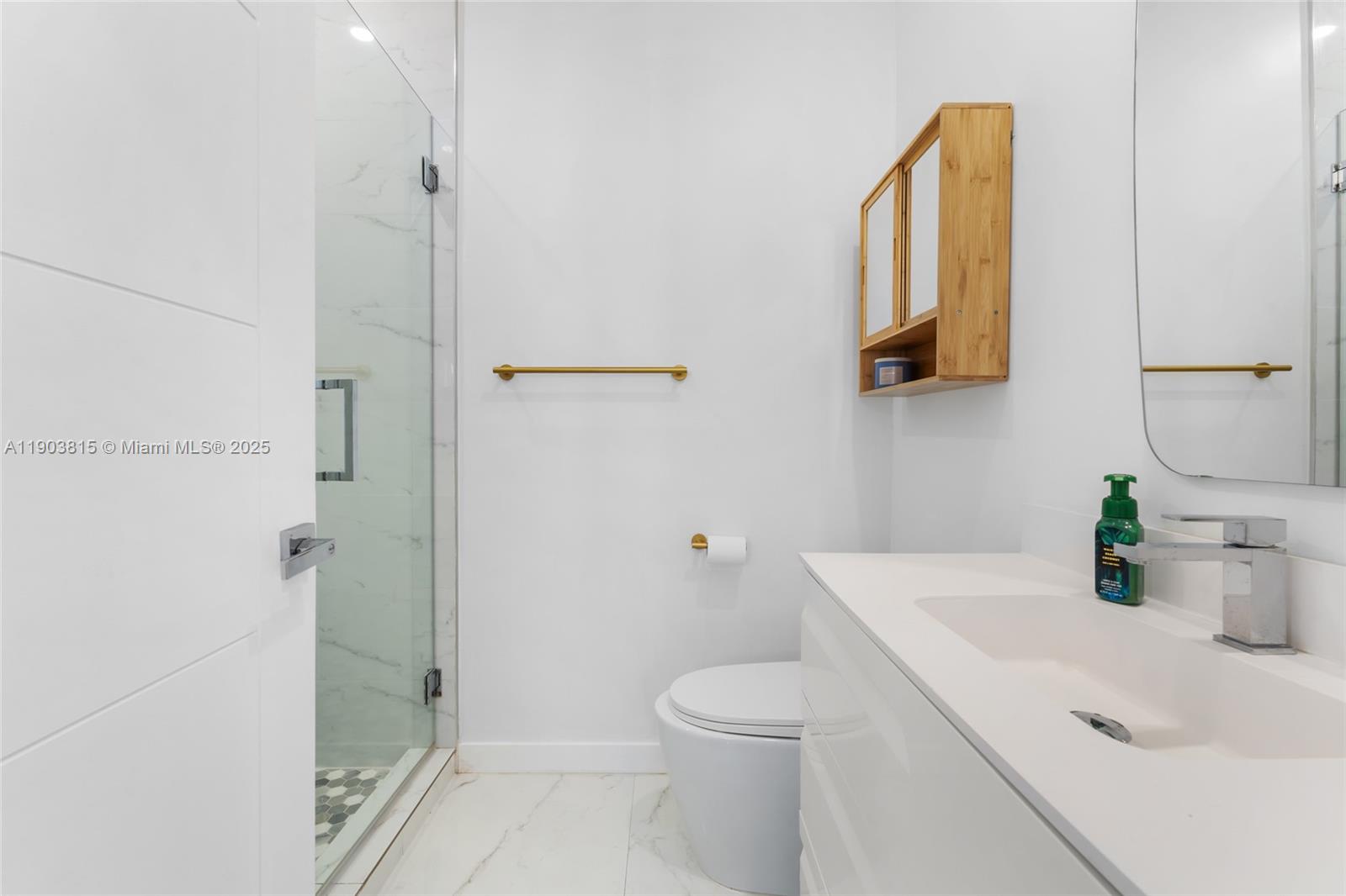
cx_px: 673
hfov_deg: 96.7
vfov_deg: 73.7
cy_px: 448
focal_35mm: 16
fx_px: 598
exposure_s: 1/2
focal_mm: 16
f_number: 9
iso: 250
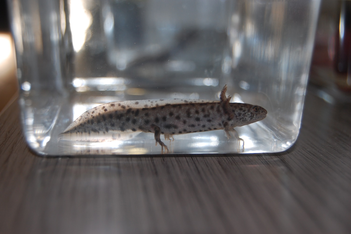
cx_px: 176
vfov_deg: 23.7
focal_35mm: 57
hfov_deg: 35.1
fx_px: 555
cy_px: 117
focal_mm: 38
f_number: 5
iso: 280
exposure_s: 1/60
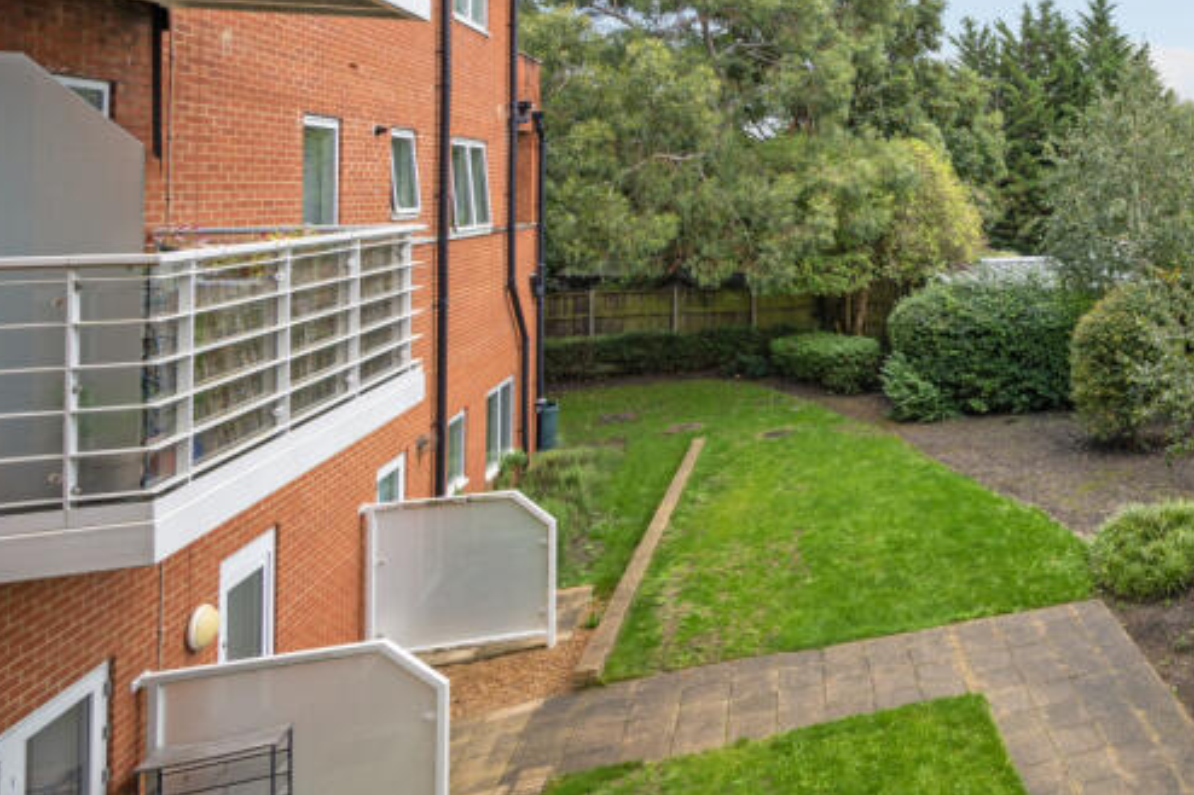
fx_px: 961
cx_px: 1184
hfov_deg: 51.5
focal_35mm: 29
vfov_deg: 43.1
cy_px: 173
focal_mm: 14
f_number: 8
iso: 200
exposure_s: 1/80
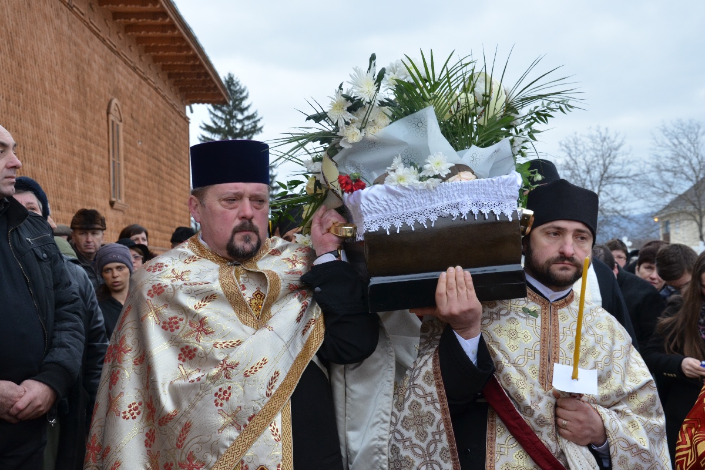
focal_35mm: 51
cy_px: 235
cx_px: 352
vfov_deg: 26.5
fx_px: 999
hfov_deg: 38.9
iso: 640
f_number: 8
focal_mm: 34
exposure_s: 1/200
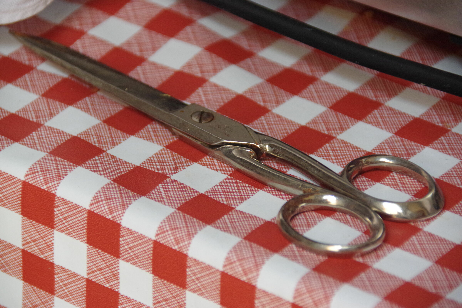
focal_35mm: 390
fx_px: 5001
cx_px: 231
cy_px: 154
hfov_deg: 5.3
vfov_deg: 3.5
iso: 3200
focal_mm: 260
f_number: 7.1
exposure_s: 1/25
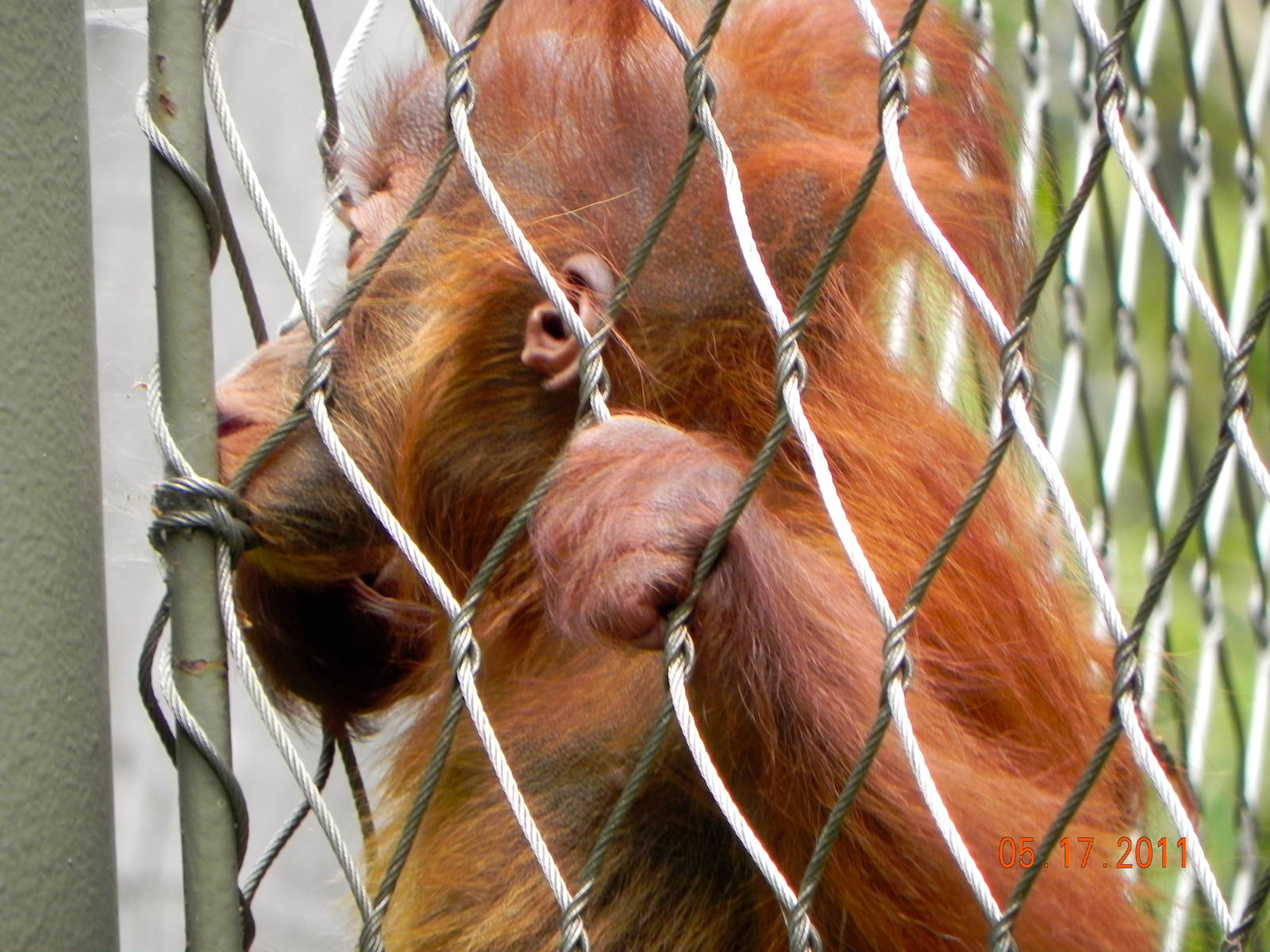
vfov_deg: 2.2
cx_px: 635
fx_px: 24875
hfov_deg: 2.9
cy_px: 476
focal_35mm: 678
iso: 160
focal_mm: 120
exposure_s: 1/61.8
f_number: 5
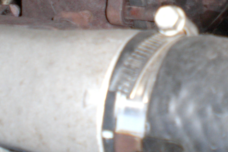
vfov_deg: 13.6
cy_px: -48
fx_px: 614
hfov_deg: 20.8
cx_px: 173
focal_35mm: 97
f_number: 3.1
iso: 200
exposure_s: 1/60
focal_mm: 6.3
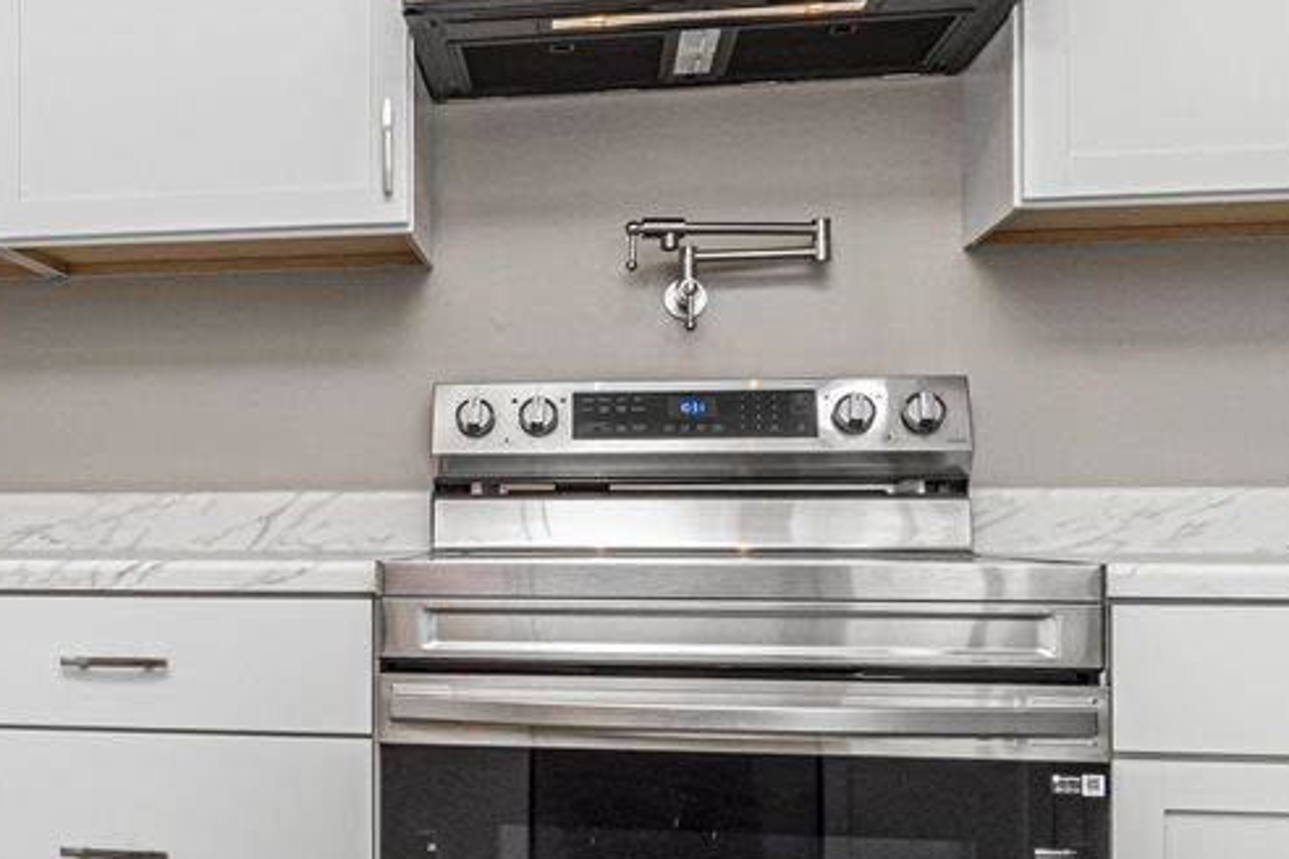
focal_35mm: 39
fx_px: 1396
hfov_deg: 47.5
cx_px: 301
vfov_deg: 34.1
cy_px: 502
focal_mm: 10
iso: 800
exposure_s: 1/60
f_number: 11
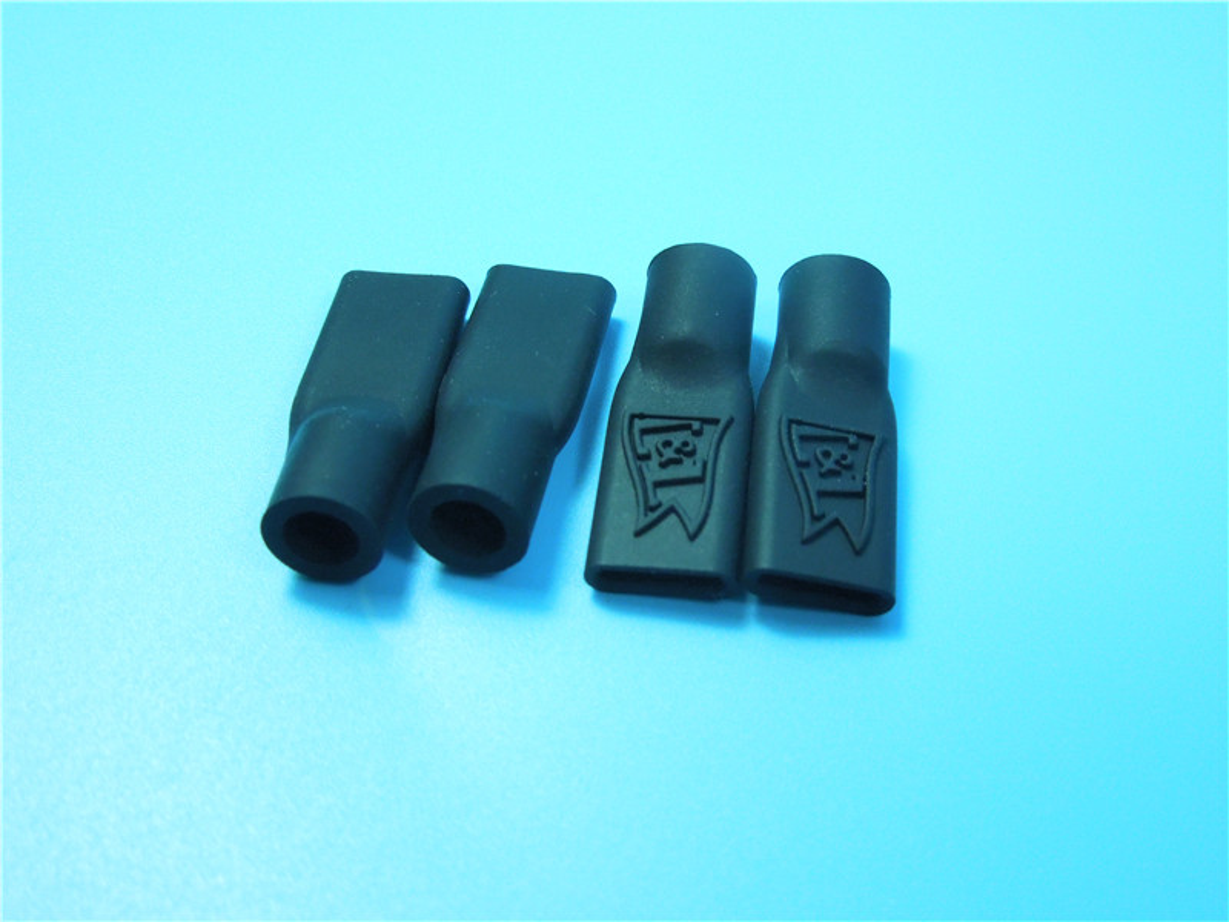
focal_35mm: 43
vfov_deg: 33.6
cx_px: 614
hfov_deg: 43.9
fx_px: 1527
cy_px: 461
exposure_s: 1/160
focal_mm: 7.8
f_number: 3.9
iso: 800
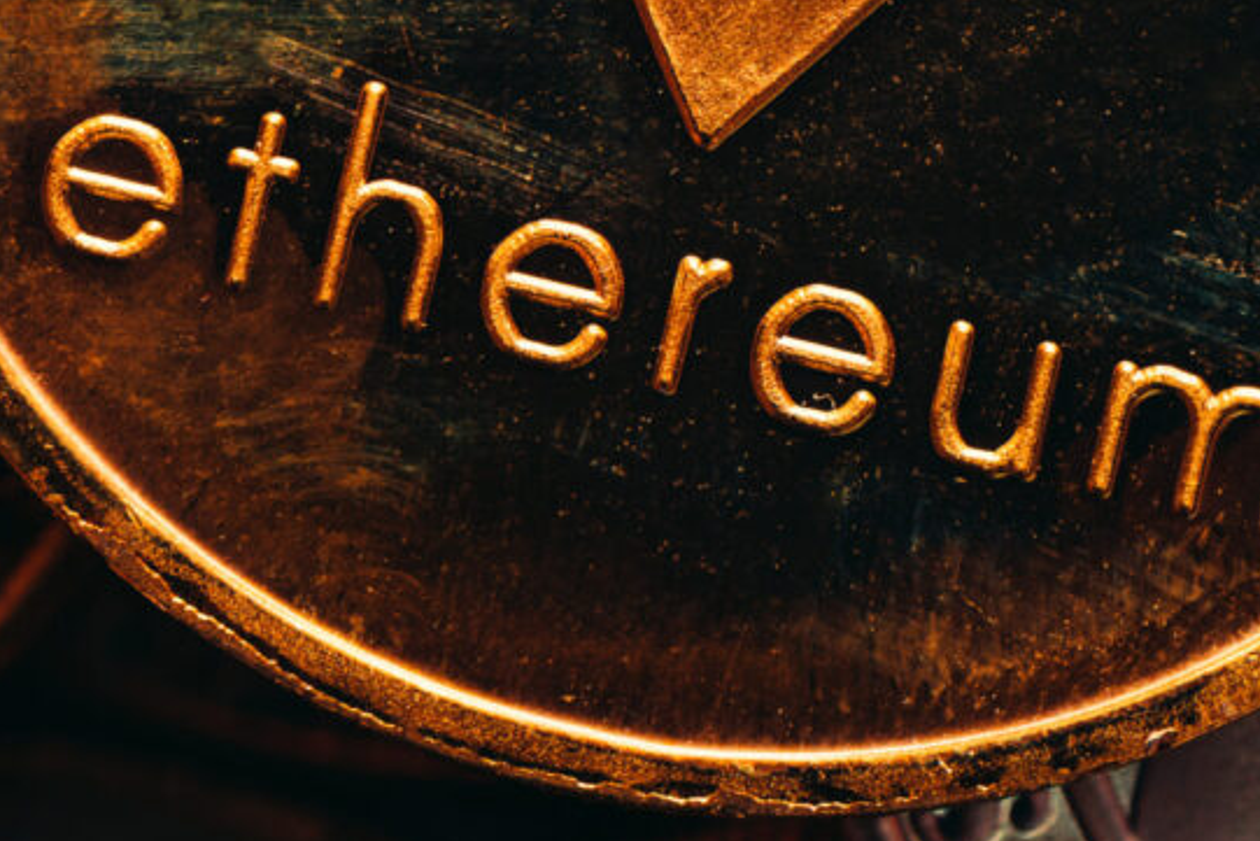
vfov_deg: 4.6
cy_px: -94
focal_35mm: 298
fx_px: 10432
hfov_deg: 6.9
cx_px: 571
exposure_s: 1/100
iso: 200
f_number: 6.3
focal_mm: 105
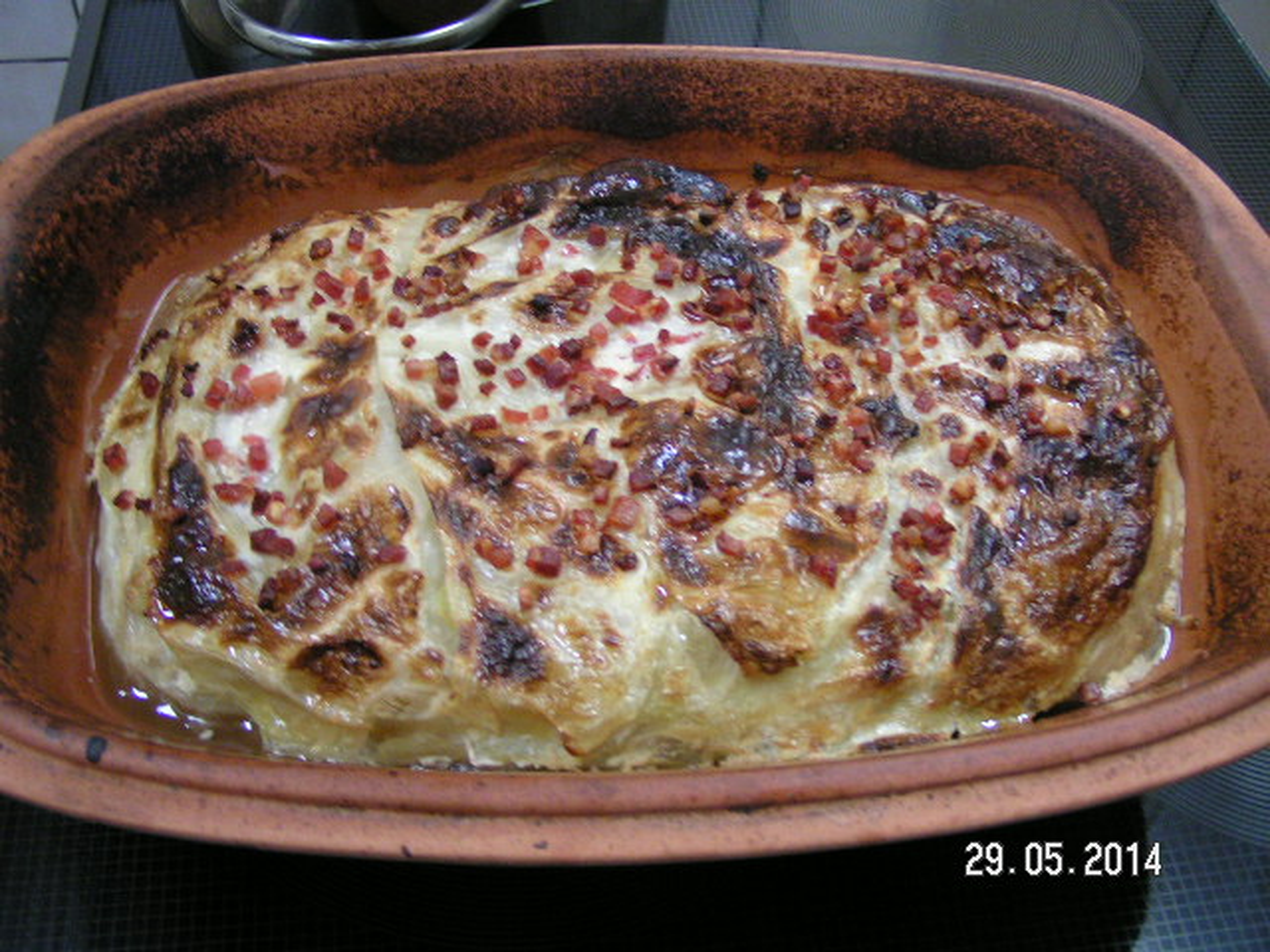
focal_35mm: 38
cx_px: 635
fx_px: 1394
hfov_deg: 49.0
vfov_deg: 37.7
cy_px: 476
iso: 200
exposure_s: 1/10
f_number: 2.8
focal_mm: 5.8
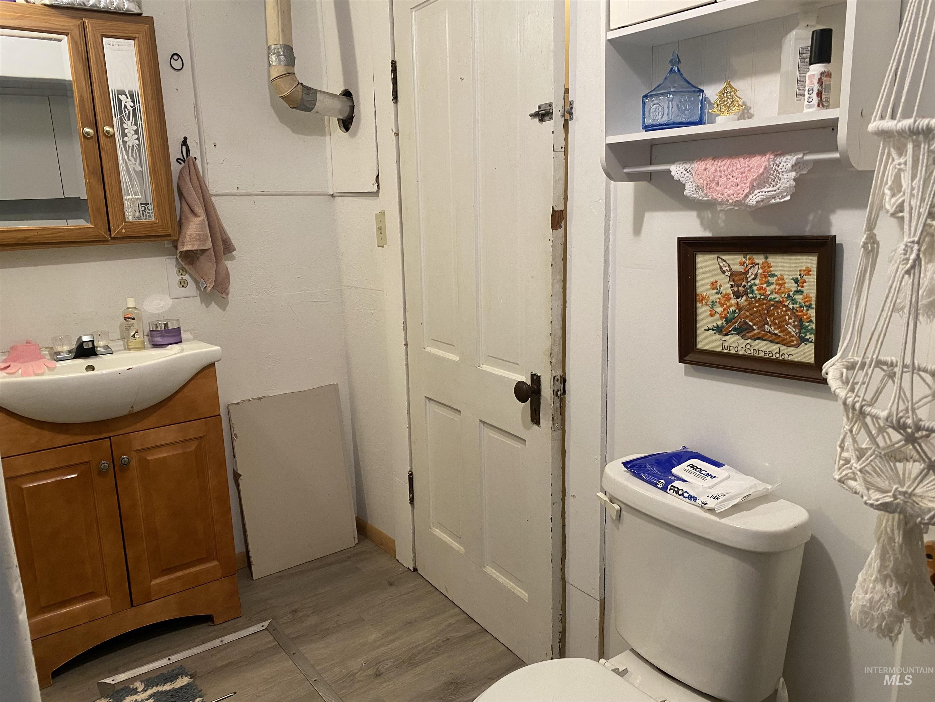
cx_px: 468
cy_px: 351
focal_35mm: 26
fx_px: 702
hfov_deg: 67.3
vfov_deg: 53.1
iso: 160
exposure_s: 1/60
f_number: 1.8
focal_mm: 4.25
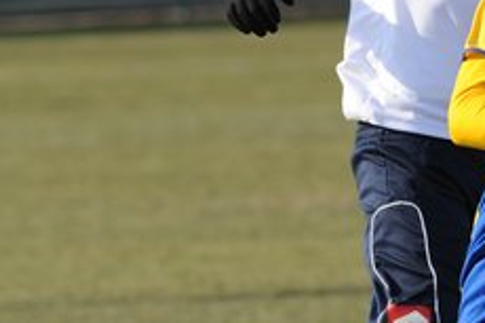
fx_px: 14041
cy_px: 239
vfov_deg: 1.3
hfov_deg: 2.0
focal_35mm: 1043
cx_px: 675
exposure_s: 1/1000
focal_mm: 300
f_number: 7.1
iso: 400
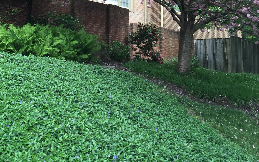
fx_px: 325
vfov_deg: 26.9
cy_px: 12
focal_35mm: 46
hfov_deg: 43.4
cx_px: 115
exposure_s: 1/120
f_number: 2.2
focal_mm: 4.15
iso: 32
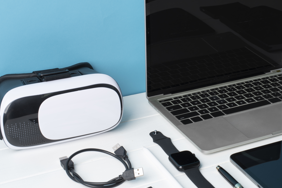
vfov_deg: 18.0
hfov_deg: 26.5
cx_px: 188
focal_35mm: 76
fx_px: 596
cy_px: 93
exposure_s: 1/100
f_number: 5.6
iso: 200
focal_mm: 50
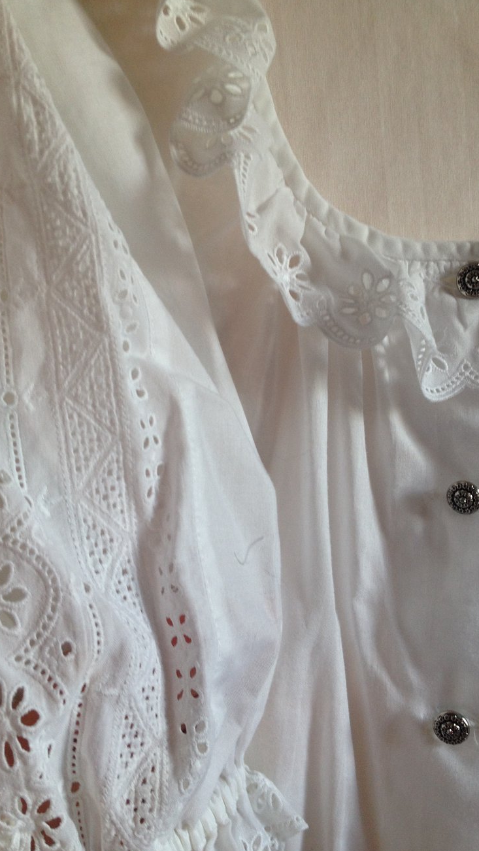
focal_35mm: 39
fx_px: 881
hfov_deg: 30.4
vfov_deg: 51.6
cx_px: 278
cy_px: 427
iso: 50
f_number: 2.4
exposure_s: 1/30
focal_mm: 4.28
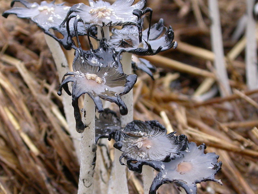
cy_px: 119
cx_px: 113
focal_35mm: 112
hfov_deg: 17.6
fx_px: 835
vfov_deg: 13.2
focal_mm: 16.7
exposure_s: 1/200
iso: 200
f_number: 4
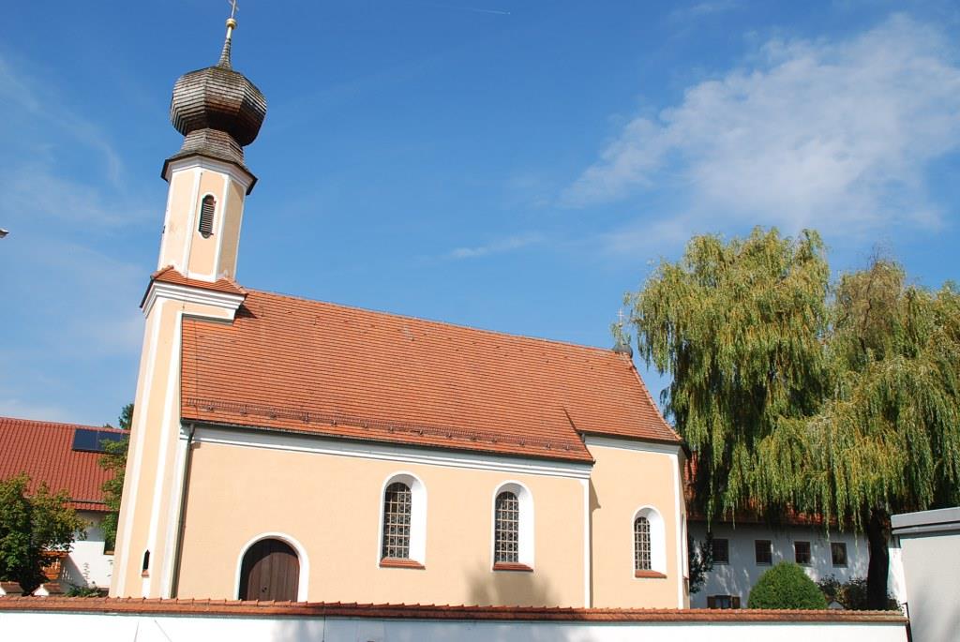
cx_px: 480
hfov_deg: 57.2
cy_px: 321
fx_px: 881
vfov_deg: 40.1
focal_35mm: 33
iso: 100
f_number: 8
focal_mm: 22
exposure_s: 1/250
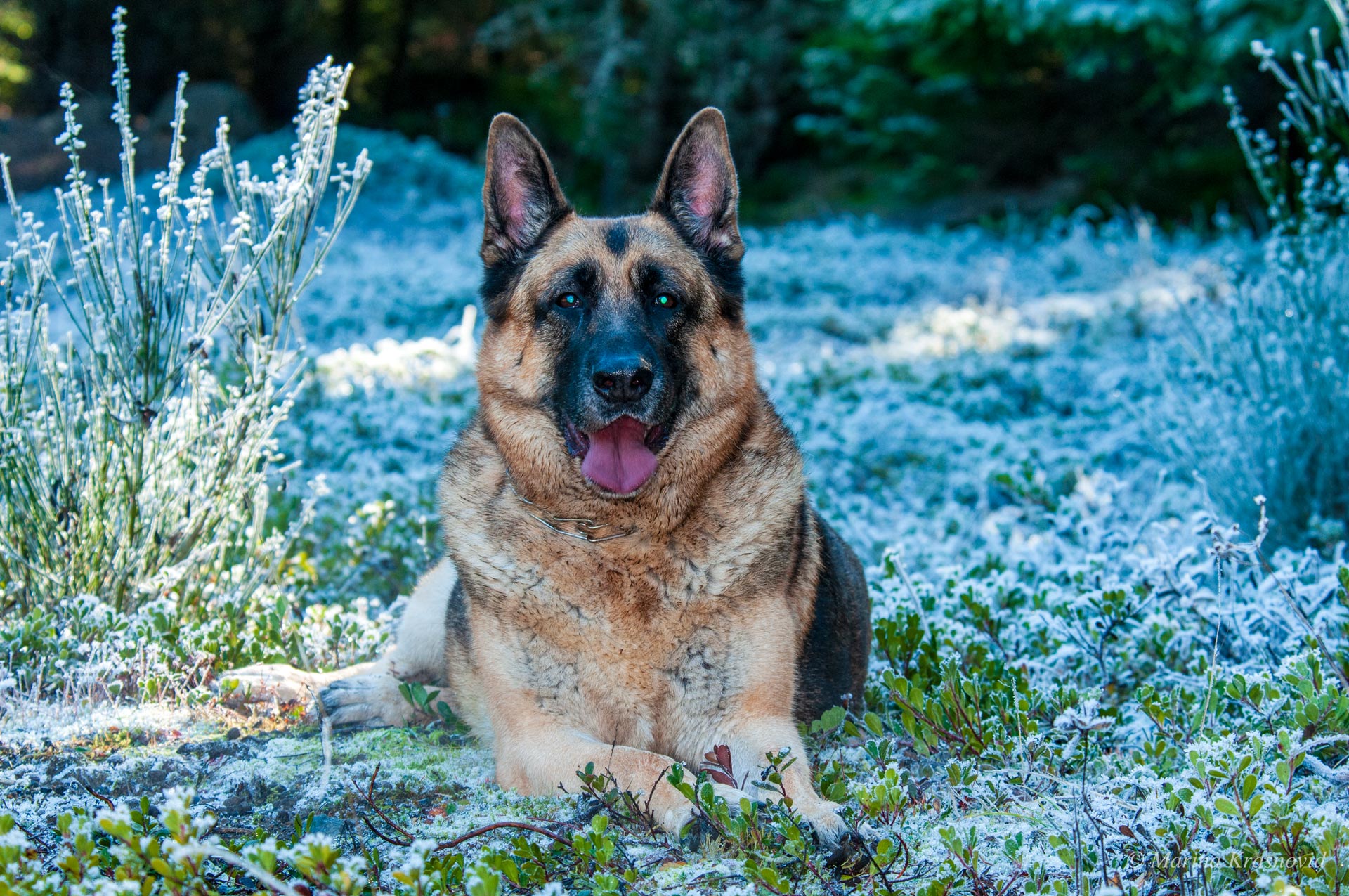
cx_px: 674
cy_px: 448
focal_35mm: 142
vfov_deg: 9.6
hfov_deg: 14.4
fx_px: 5333
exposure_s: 1/125
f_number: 7.1
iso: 400
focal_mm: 95
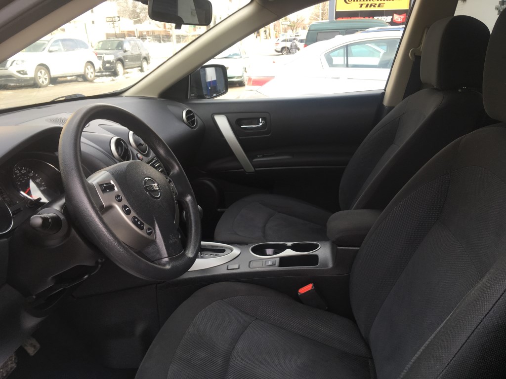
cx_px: 253
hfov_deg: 61.7
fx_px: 424
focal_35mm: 29
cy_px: 190
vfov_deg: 48.2
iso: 25
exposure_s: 1/120
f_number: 2.2
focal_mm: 4.15
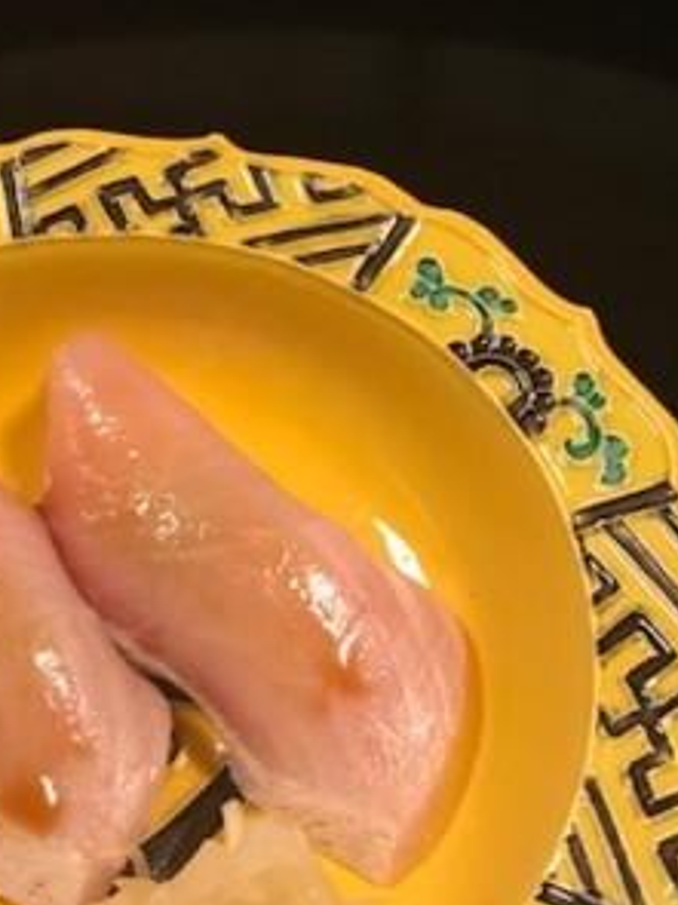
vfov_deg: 33.4
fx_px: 1490
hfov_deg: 25.4
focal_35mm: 57
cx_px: 202
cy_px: 626
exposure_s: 1/7
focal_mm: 3.99
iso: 80
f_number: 1.8
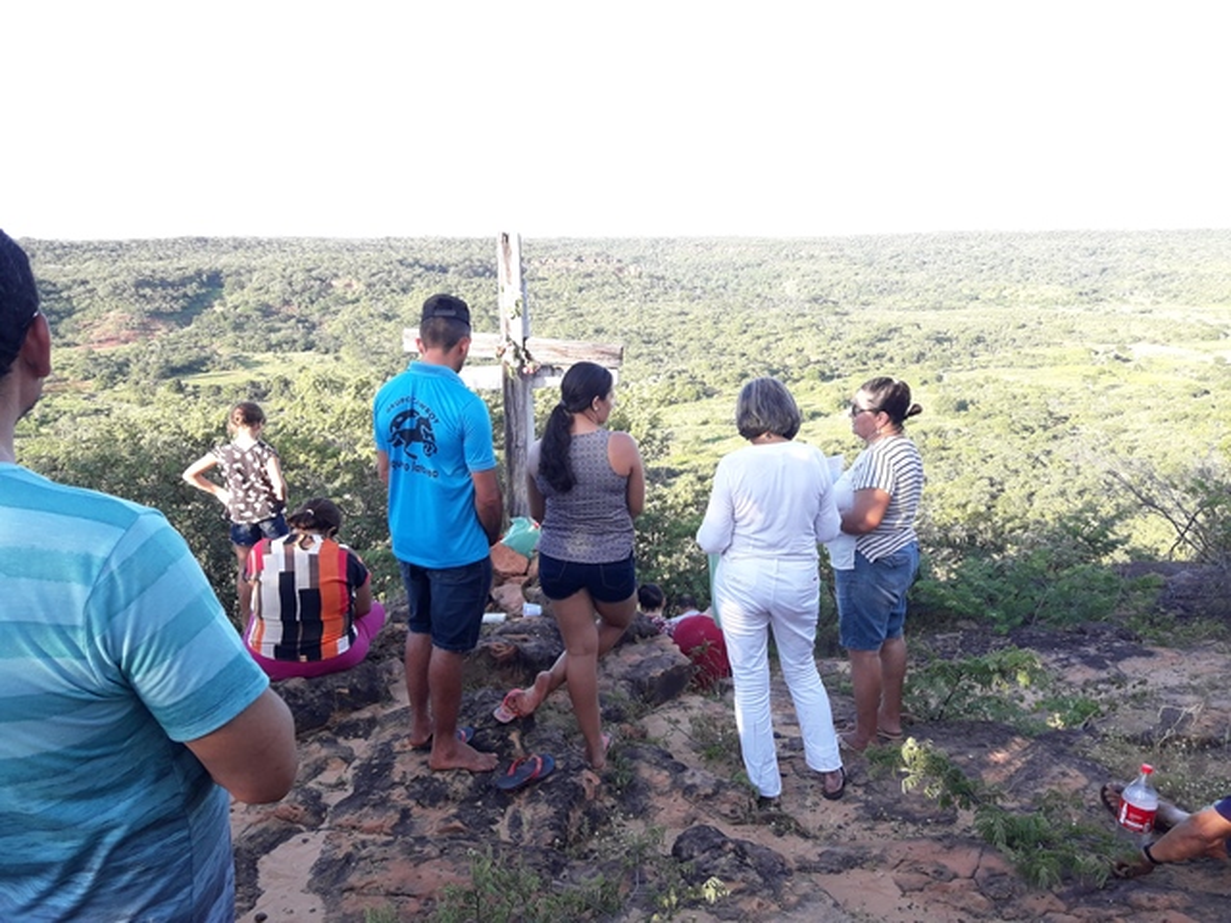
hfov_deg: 63.4
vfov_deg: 49.7
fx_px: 996
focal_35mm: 28
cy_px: 462
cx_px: 616
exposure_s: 1/191
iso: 40
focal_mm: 3.7
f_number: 1.9
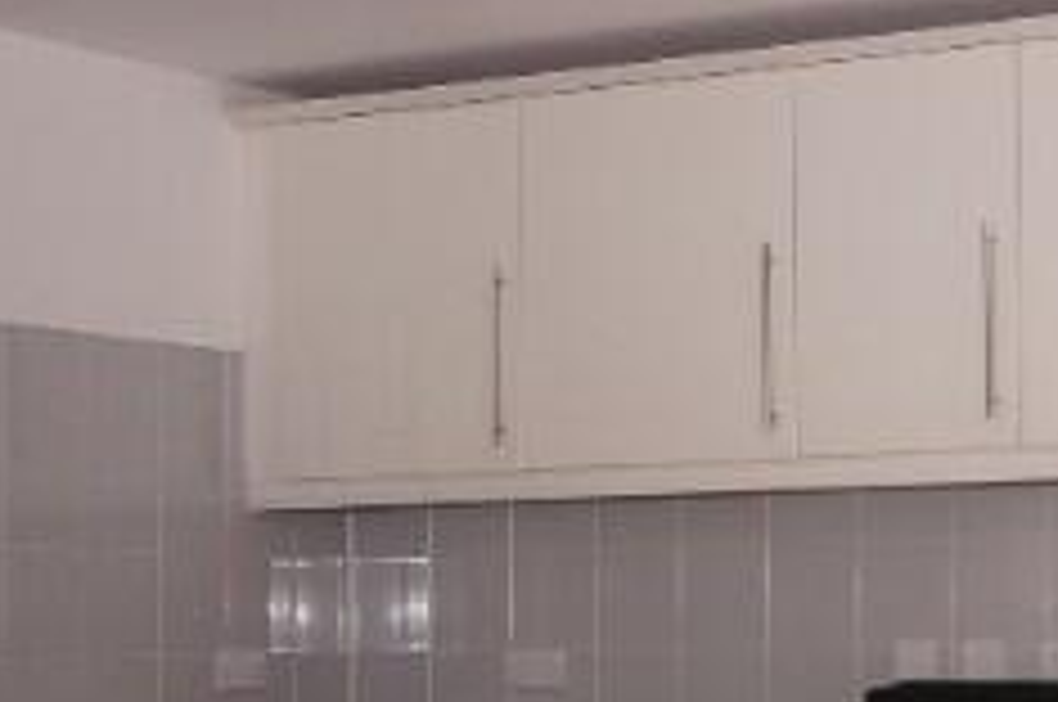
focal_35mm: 98
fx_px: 2881
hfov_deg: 20.3
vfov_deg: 13.9
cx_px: 986
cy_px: 482
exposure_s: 1/60
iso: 400
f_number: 5
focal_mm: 15
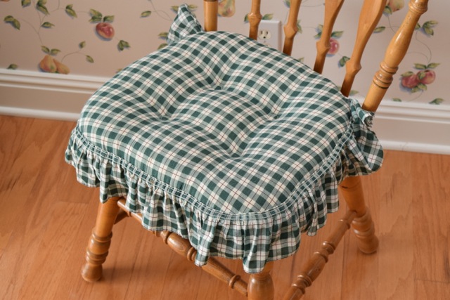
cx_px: 225
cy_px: 150
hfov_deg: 33.4
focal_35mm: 60
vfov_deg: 22.6
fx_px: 750
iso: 800
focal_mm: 40
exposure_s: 1/125
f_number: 5.6
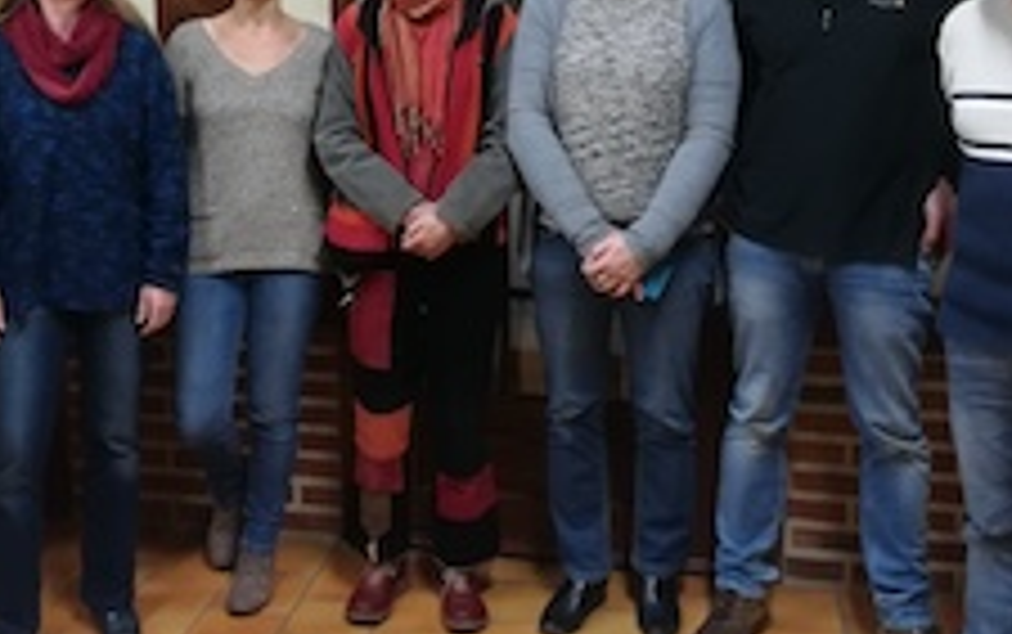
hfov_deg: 40.6
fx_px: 1352
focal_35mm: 49
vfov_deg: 26.1
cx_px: 355
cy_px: 166
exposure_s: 1/33.3
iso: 250
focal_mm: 3.83
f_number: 2.2
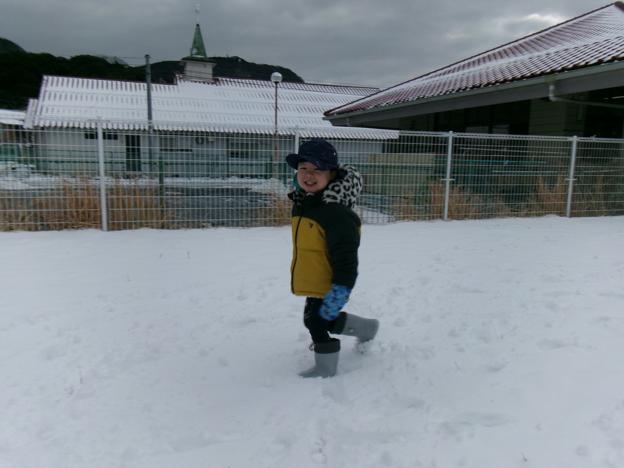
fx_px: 505
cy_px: 234
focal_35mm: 28
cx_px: 312
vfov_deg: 49.7
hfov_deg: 63.4
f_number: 10.8
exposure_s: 1/170
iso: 100
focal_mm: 5.1
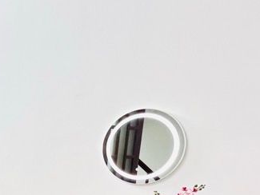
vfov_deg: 31.9
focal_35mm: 41
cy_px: 204
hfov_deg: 34.1
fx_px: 308
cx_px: -71
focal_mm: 1.57
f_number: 1.8
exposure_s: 1/100
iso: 125
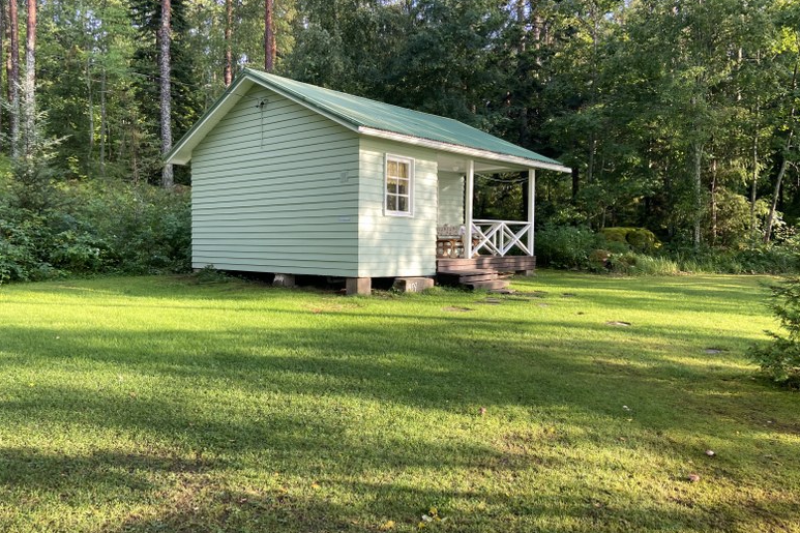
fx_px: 622
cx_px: 408
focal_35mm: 28
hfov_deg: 65.5
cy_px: 268
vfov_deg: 46.4
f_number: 1.8
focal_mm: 4.25
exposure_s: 1/122
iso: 32
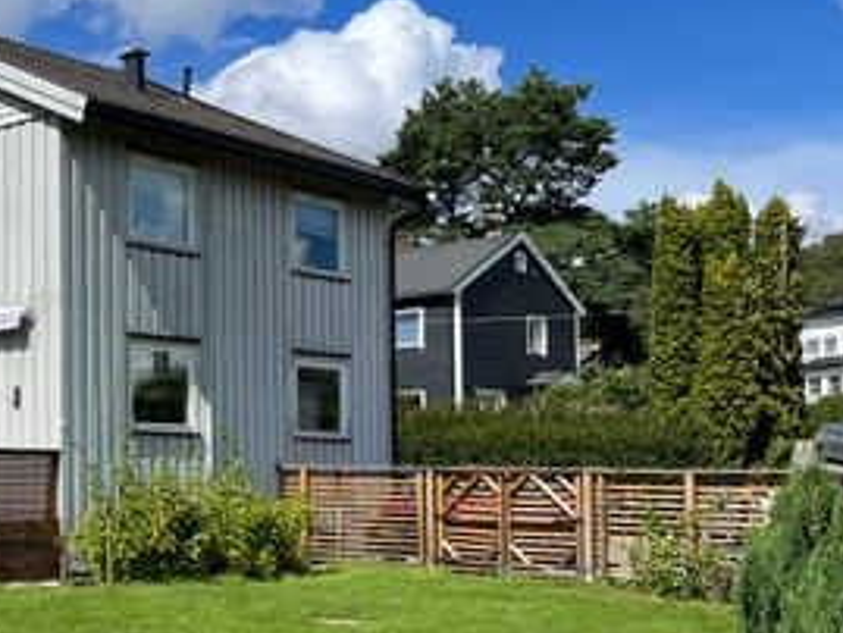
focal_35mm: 58
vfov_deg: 25.1
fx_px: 1413
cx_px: 38
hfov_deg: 31.2
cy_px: 439
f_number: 1.6
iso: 32
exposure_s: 1/4651
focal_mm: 4.2
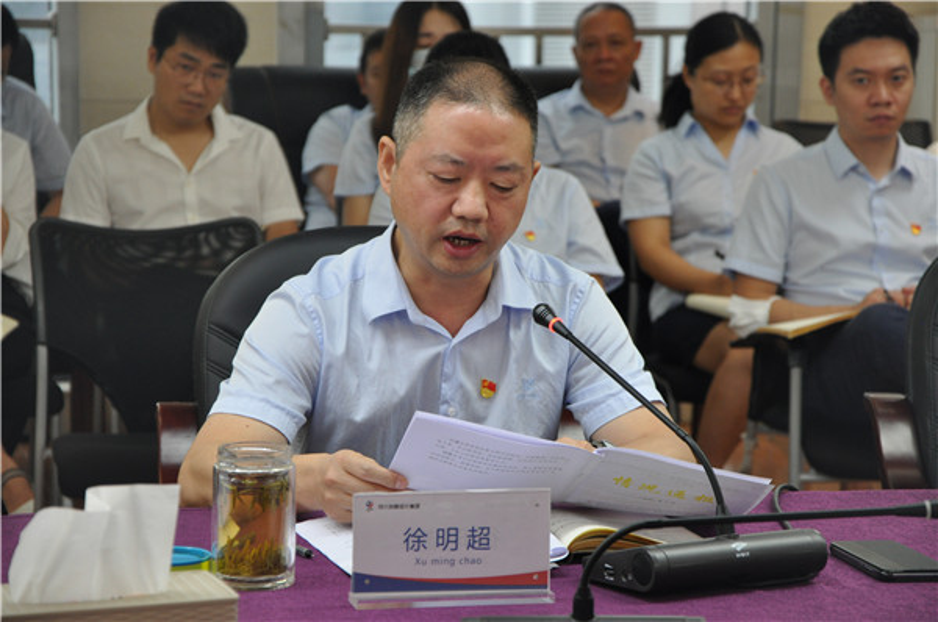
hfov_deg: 17.1
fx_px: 3122
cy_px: 311
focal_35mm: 120
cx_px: 469
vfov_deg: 11.4
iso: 800
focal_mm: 80
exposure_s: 1/50
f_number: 5.3
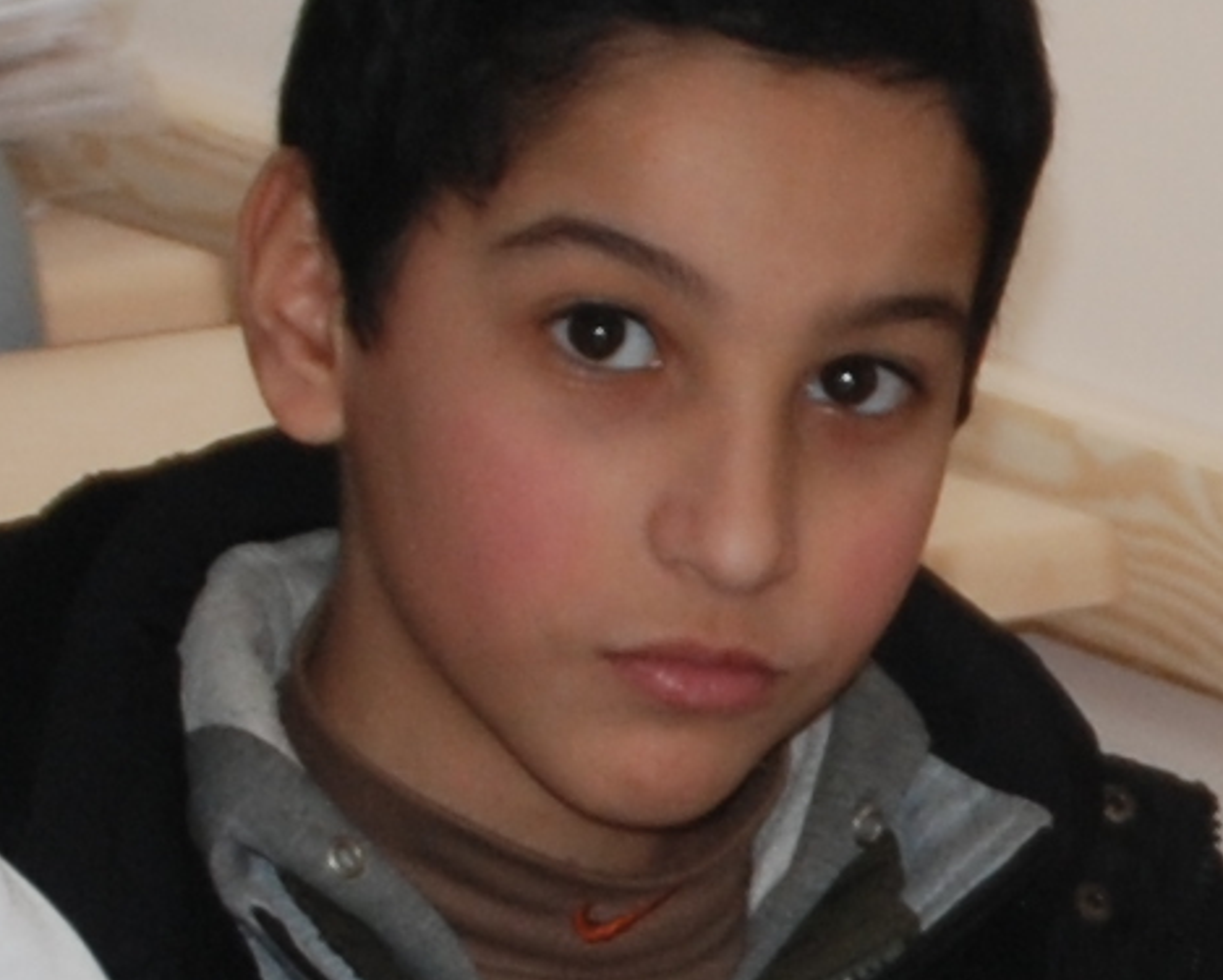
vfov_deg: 4.1
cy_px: 1035
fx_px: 13510
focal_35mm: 373
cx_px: 1686
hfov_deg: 5.2
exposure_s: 1/60
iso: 200
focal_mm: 32
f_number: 4.2
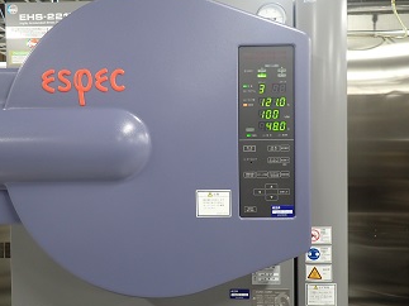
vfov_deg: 45.4
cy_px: 139
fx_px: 366
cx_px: 165
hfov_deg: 57.9
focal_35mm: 31
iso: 200
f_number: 2
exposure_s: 1/30
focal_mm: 4.5
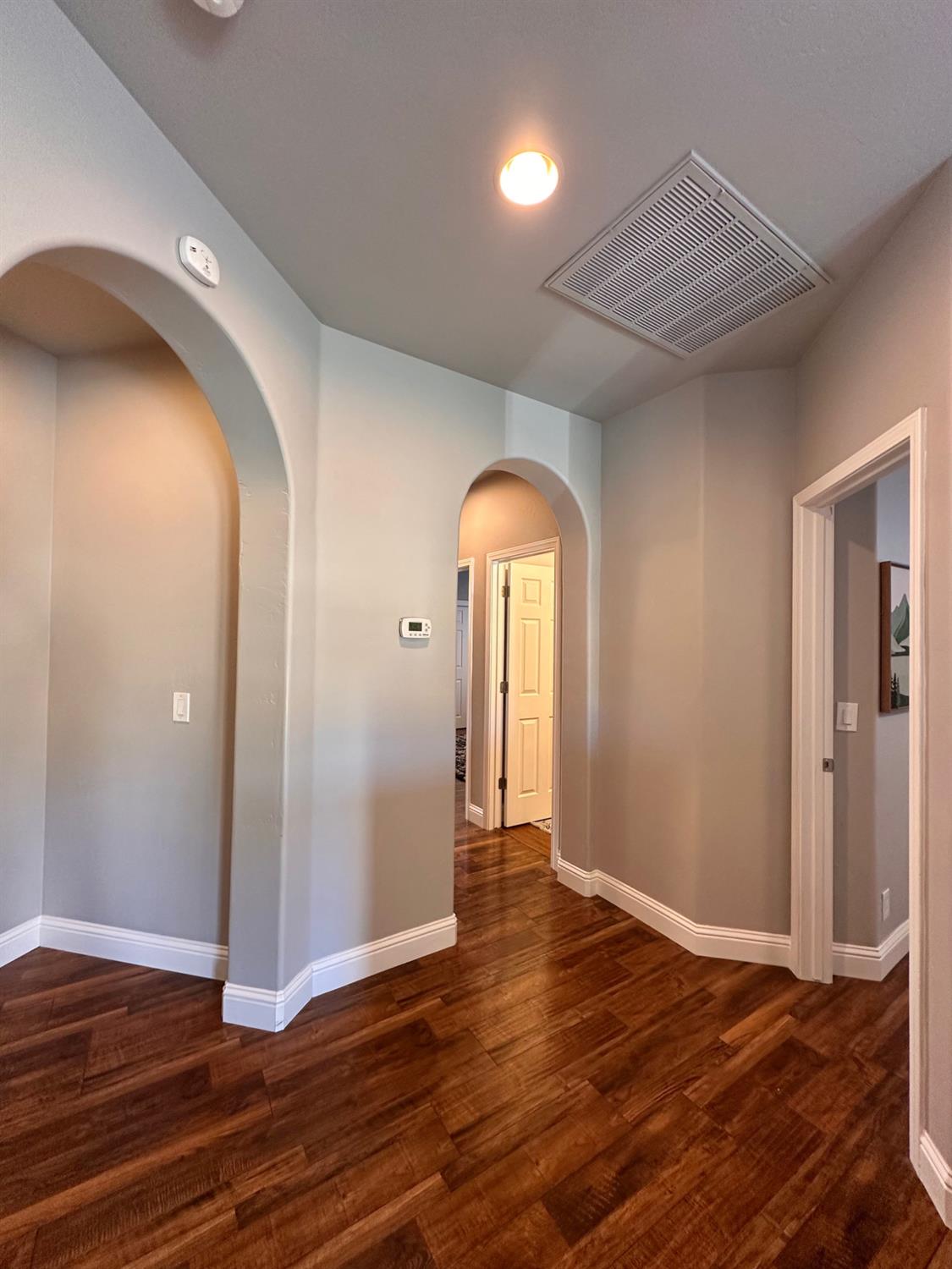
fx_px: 513
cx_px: 476
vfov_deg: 102.1
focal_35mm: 14
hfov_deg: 85.7
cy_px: 634
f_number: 2.2
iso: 160
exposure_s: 1/60
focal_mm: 2.22
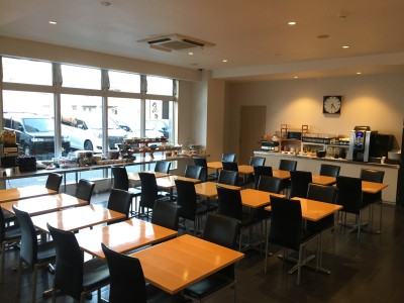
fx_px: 338
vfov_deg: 48.2
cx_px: 202
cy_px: 152
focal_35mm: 29
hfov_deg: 61.7
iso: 100
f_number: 2.2
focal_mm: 4.15
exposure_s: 1/30
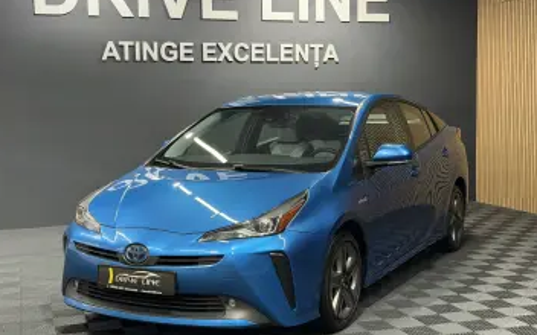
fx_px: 761
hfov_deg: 38.9
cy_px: 160
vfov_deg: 24.9
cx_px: 265
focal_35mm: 52
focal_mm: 6.76
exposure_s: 1/100
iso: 200
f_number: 1.78
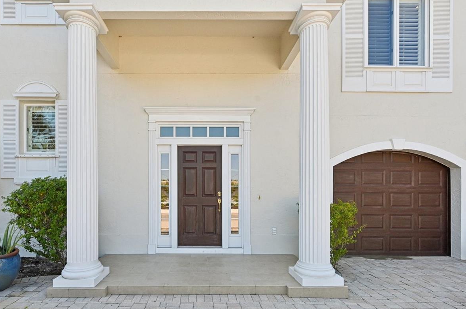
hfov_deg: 86.3
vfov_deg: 63.4
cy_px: 196
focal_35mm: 19
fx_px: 246
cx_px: 197
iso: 400
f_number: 8
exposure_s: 1/500
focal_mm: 14
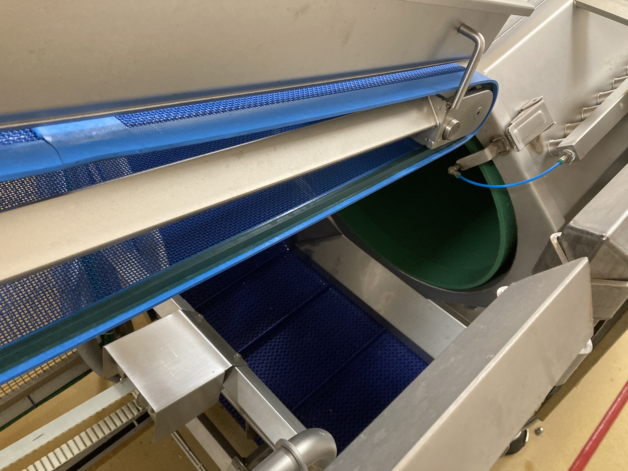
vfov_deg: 49.7
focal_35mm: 28
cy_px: 236
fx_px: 508
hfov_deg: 63.4
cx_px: 314
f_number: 1.8
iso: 320
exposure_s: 1/33
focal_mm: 3.99
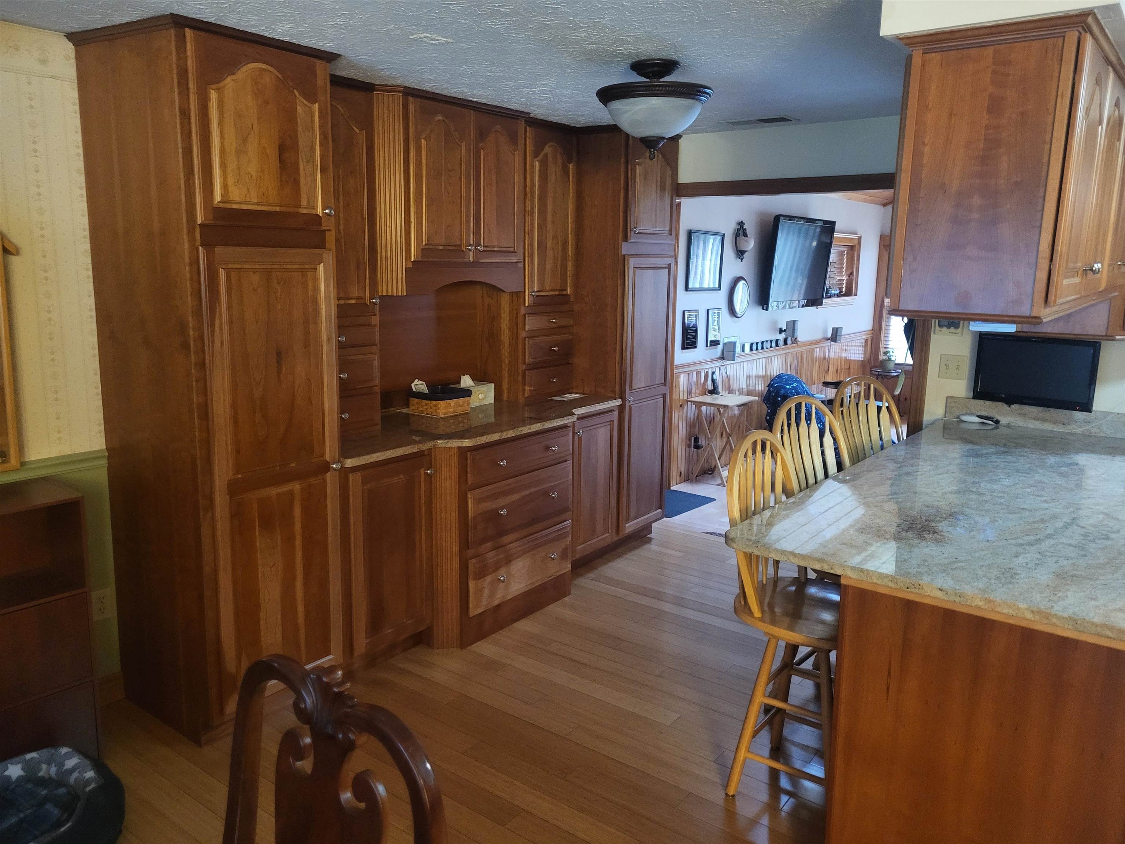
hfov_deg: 67.3
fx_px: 845
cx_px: 562
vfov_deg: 53.1
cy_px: 422
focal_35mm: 26
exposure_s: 1/24
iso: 640
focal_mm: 5.4
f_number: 1.8
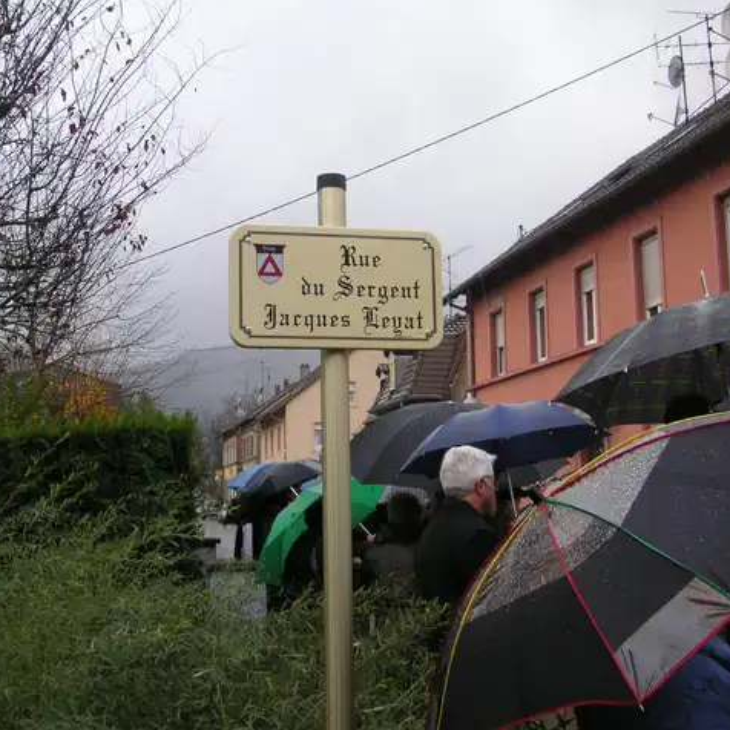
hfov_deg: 38.1
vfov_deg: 38.3
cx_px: 278
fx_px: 1050
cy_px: 363
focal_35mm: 44
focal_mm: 6.1
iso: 50
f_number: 2.8
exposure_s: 1/350
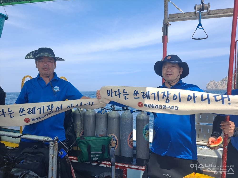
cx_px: 119
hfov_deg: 71.6
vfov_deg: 56.8
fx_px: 165
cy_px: 89
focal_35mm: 24
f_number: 1.8
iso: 25
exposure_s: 1/911
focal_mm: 5.23
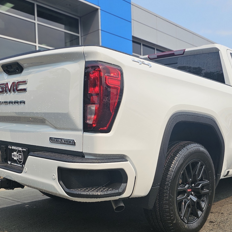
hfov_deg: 43.7
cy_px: 144
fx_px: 288
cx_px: 137
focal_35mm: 38
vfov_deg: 43.5
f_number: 1.7
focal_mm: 6.3
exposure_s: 1/932
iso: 10
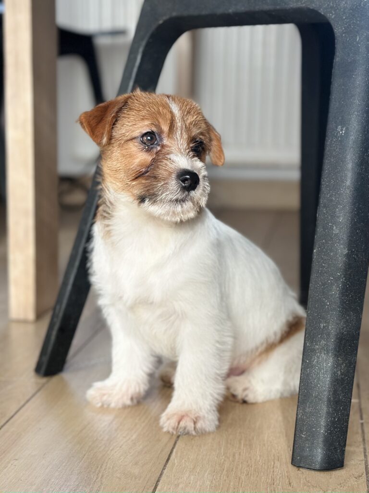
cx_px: 184
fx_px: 682
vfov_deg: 39.7
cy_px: 246
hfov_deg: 30.3
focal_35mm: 48
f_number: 1.78
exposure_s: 1/372
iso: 80
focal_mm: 6.86
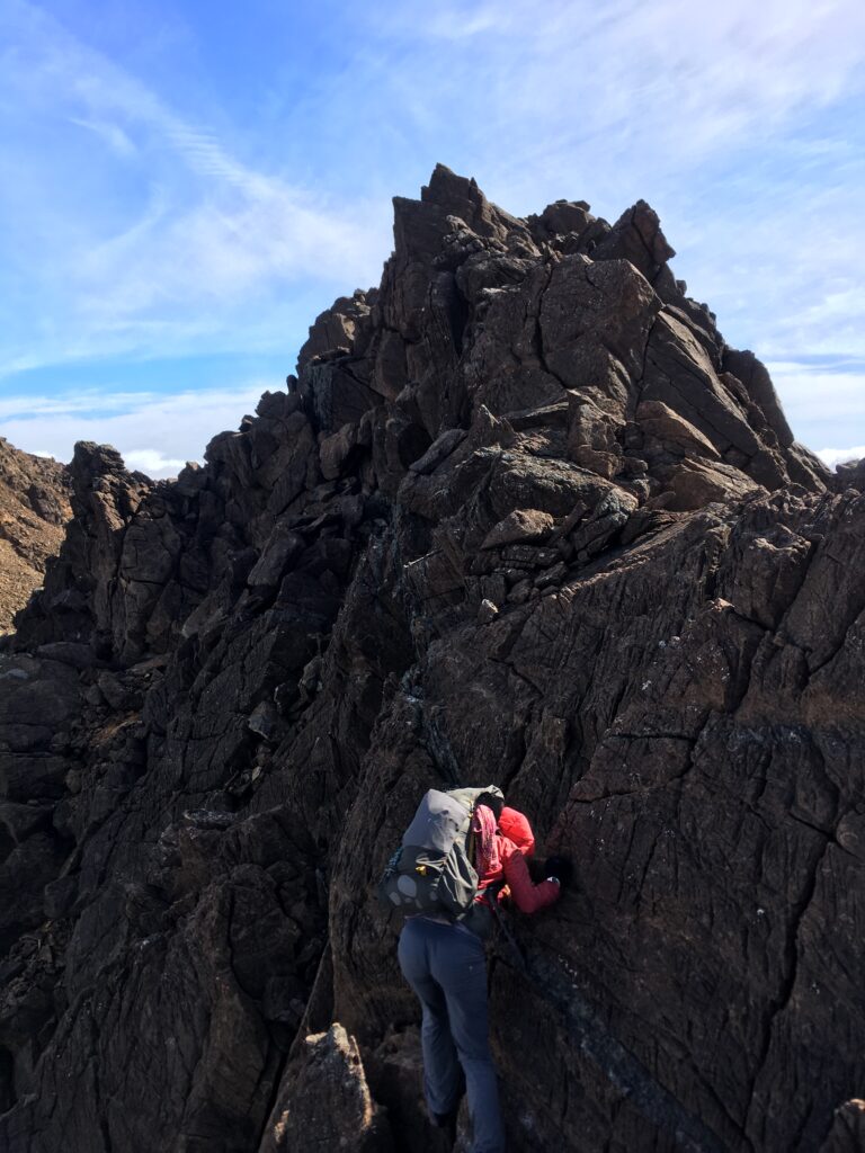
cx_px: 432
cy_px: 576
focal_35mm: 29
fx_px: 966
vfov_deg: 61.7
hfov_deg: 48.2
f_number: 2.2
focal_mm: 4.15
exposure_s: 1/1099
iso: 25
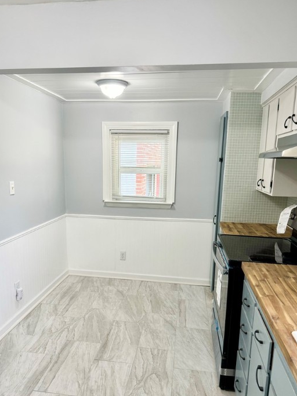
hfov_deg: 51.3
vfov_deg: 65.1
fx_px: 309
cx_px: 146
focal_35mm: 27
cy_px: 220
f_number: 1.78
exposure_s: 1/120
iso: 160
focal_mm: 6.76
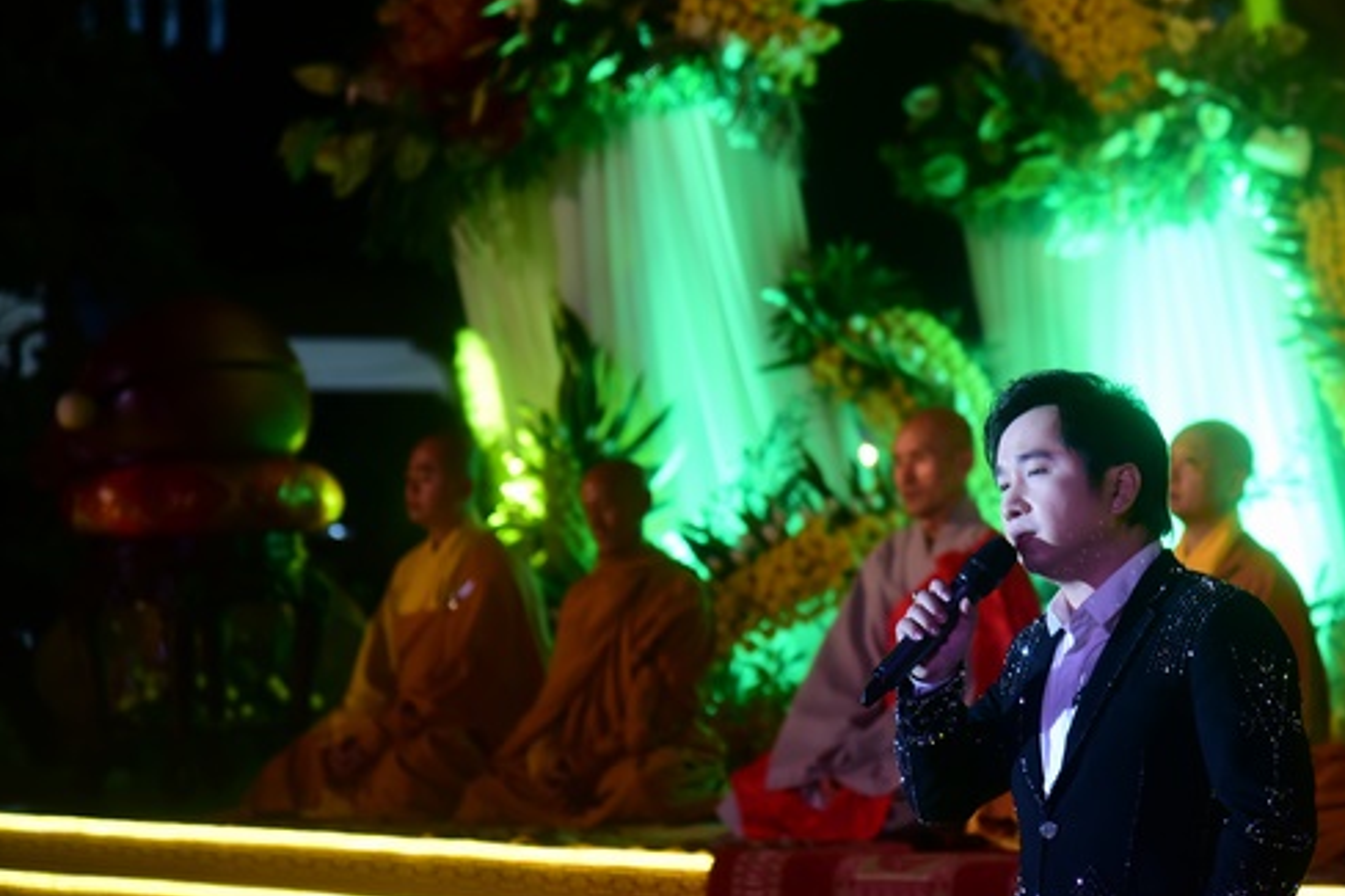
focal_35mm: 160
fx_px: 5975
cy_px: 505
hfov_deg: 12.8
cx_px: 827
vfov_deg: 8.6
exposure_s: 1/50
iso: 800
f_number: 4
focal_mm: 120
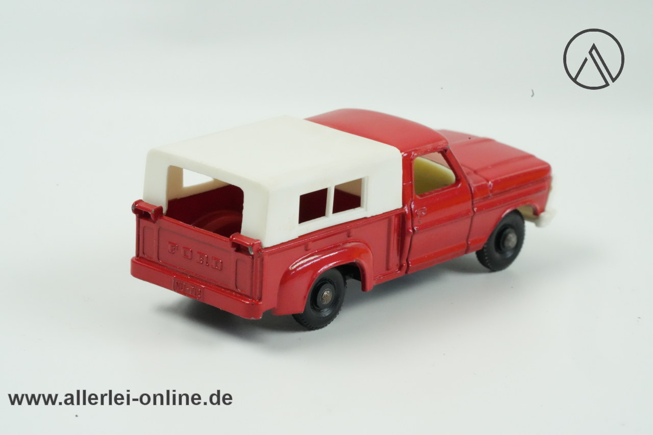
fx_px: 1632
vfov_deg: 15.2
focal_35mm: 90
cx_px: 326
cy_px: 218
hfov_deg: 22.6
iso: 12800
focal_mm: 90
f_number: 22
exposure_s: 1/100
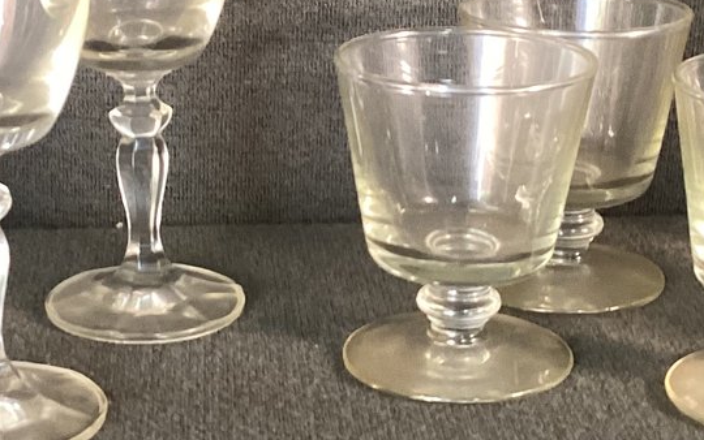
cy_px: 201
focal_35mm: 92
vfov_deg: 14.2
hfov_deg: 22.5
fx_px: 1766
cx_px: 358
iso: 200
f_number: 2.4
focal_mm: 3.3
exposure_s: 1/60
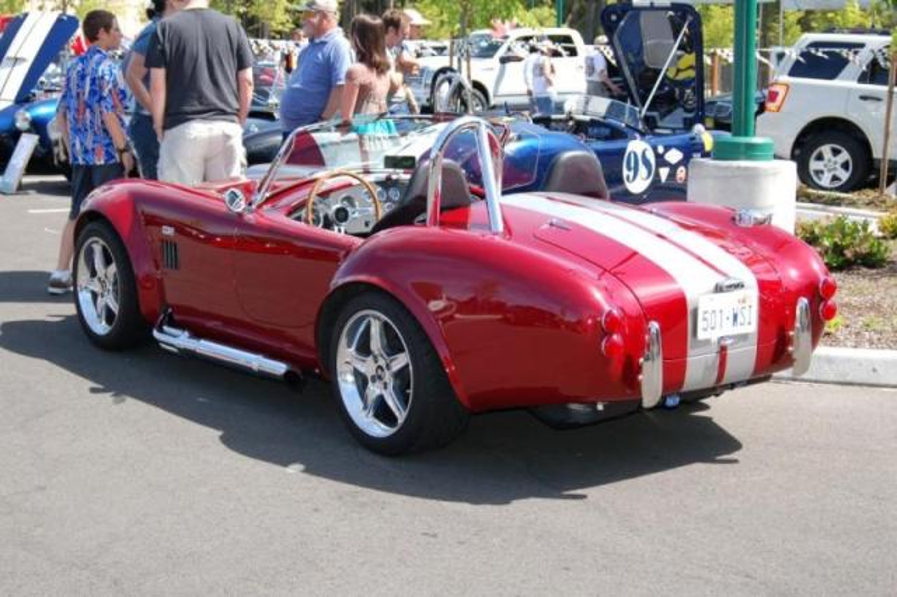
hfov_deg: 33.4
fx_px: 1494
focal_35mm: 60
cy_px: 298
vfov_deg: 22.6
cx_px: 448
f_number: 5.6
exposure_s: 1/500
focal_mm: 40
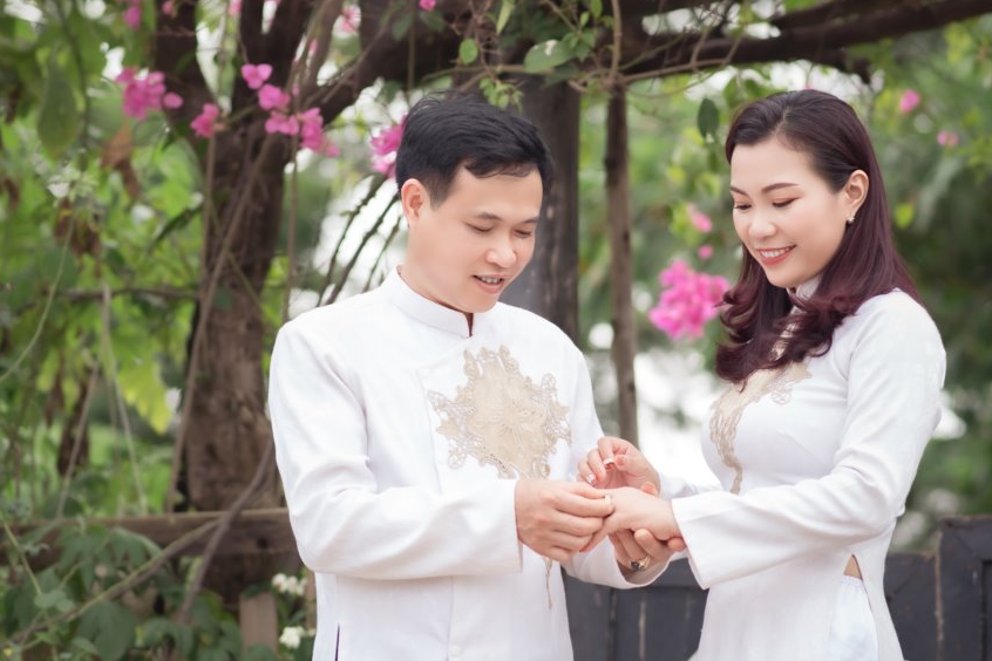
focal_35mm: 128
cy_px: 365
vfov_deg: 10.7
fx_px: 3527
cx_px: 496
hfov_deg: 16.0
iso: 160
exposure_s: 1/640
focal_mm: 85
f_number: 2.8
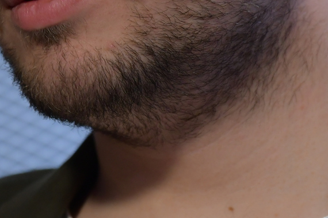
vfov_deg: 1.9
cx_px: 119
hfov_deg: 2.8
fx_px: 6596
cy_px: -109
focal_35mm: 724
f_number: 3.5
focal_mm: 165
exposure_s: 1/200
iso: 800
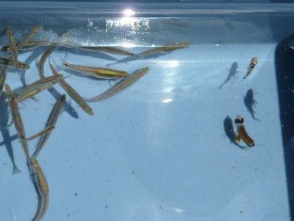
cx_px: 156
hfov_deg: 20.4
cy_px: 116
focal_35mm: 96
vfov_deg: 15.4
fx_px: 816
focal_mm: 10.2
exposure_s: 1/500
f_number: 4.5
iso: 100
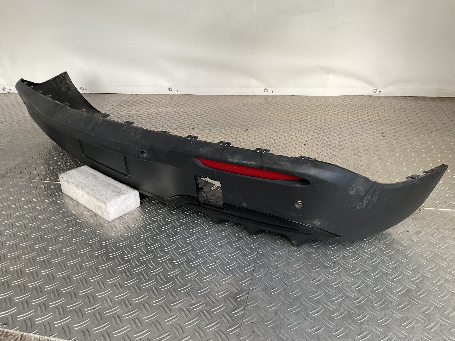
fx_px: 381
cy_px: 170
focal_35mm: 29
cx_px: 228
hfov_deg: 61.7
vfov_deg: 48.2
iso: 40
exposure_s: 1/120
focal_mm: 3
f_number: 1.8
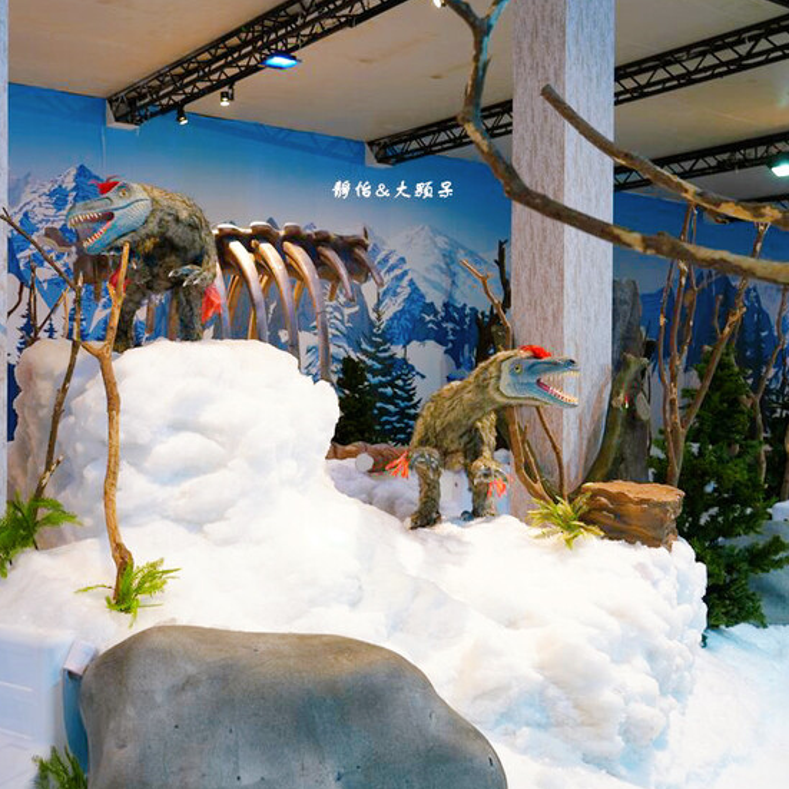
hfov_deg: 43.4
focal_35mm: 38
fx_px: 980
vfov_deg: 43.9
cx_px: 278
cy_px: 389
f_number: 4
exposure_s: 1/30
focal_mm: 29
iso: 500
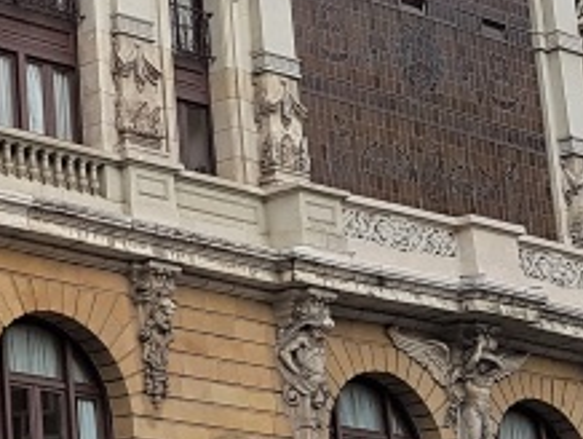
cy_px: 147
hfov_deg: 15.1
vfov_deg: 12.5
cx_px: -340
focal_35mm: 119
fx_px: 2006
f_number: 1.7
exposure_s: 1/612
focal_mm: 4.2
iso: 40
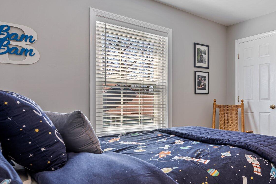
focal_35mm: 29
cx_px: 221
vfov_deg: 44.8
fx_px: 222
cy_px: 106
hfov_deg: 58.8
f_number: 10
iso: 50
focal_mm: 16
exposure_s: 1
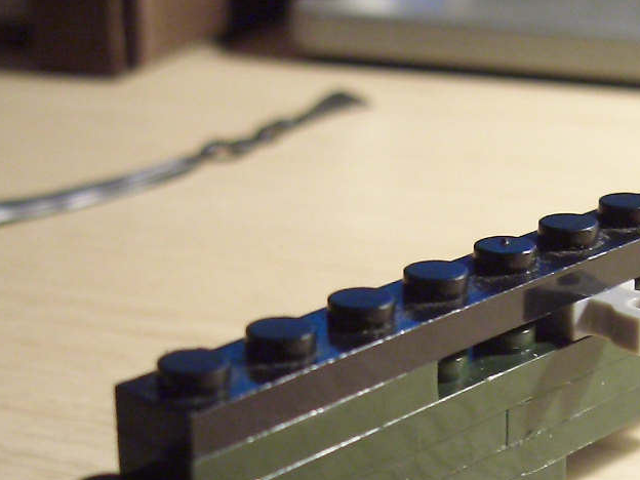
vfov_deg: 14.6
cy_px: 475
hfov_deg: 19.5
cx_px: 472
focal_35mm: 100
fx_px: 1849
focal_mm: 8
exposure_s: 1/25
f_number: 2.8
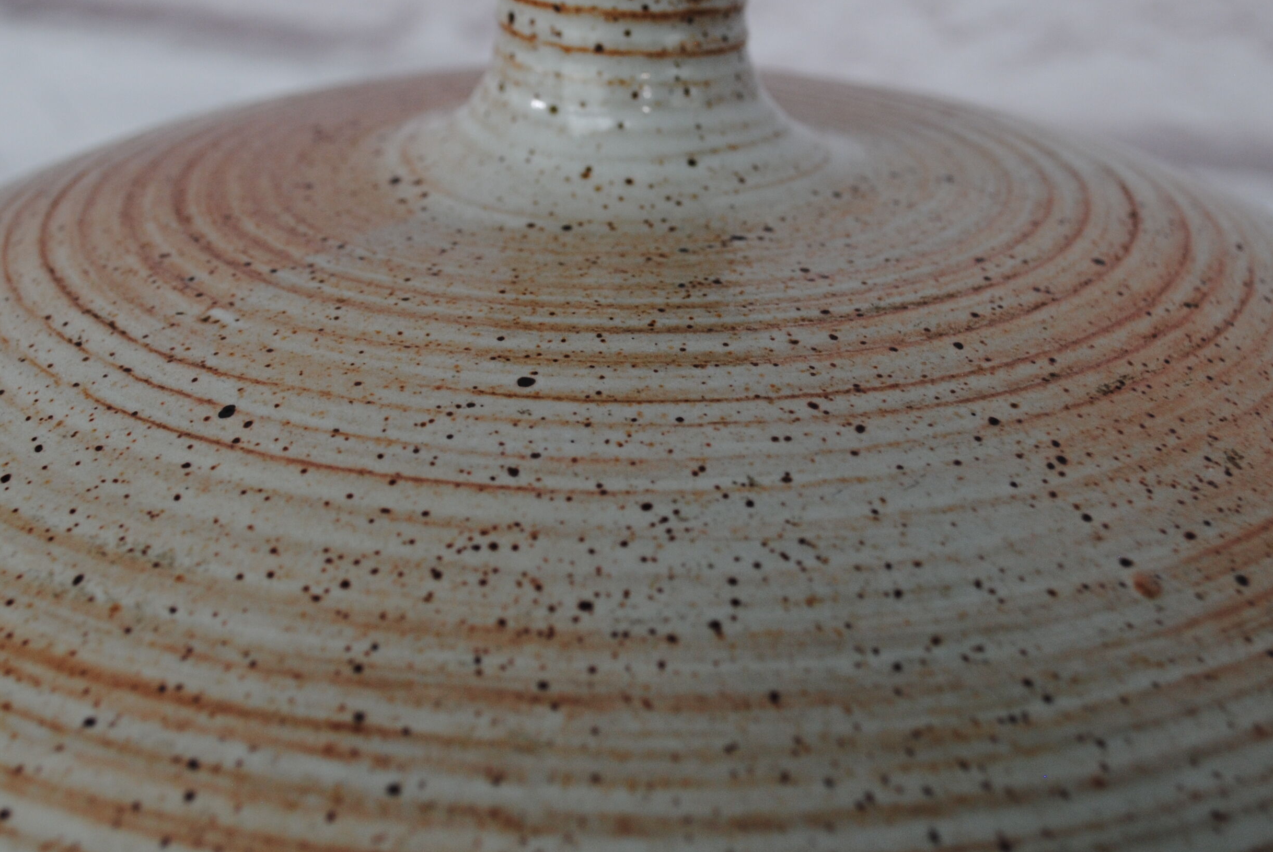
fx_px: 2195
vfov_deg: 21.9
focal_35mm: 62
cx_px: 568
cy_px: 279
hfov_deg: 32.3
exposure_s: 1/125
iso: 200
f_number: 5.6
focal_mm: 26
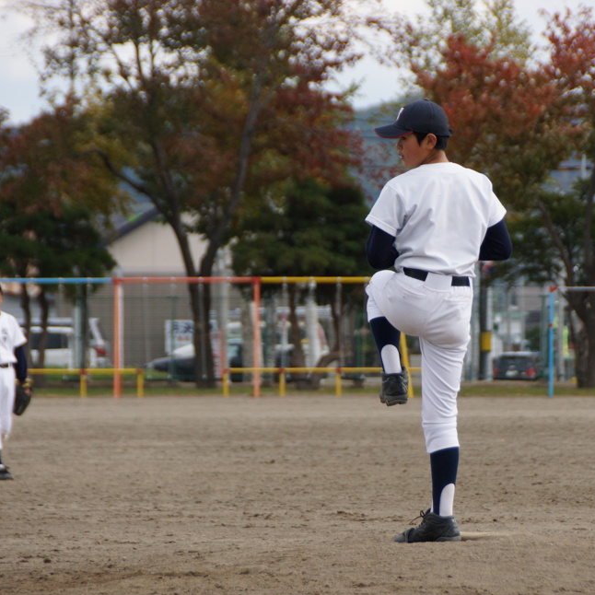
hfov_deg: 5.4
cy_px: 285
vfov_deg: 5.4
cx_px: 368
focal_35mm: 323
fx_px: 6281
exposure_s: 1/1000
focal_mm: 160
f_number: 6.3
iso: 500
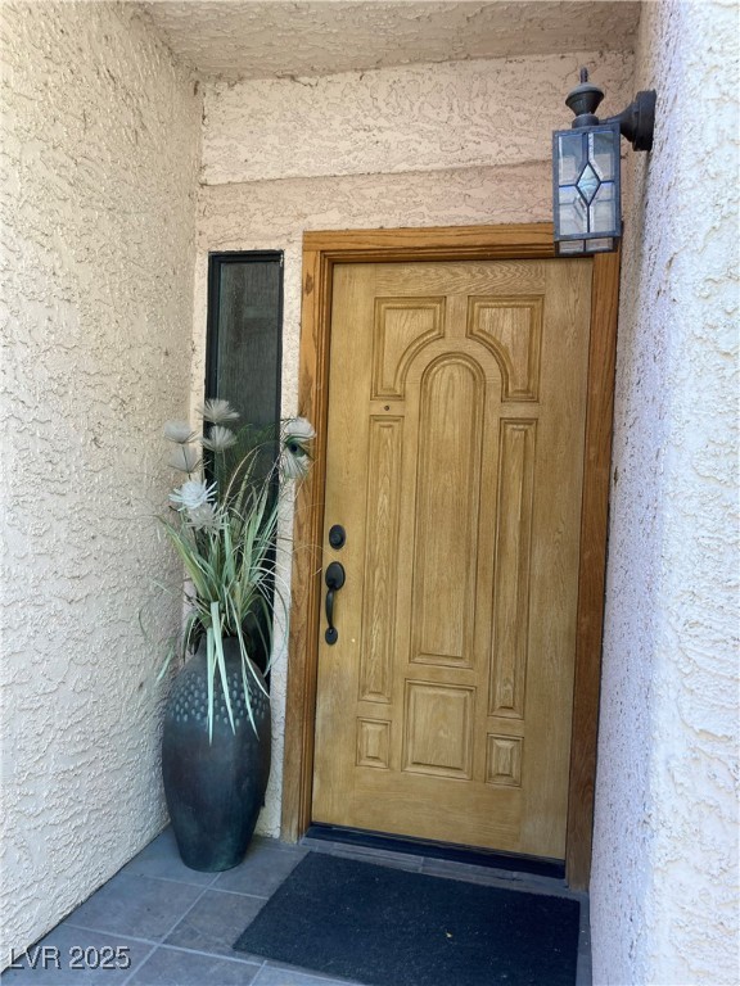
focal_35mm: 28
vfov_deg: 63.4
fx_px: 798
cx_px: 370
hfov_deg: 49.7
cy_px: 493
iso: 40
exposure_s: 1/121
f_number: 1.8
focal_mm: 3.99
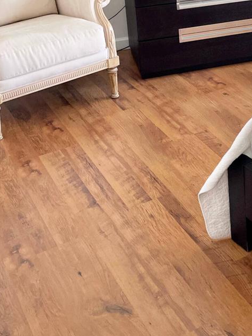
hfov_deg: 22.3
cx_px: 259
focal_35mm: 63
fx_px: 612
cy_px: -1
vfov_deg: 28.8
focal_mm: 4.2
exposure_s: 1/120
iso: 125
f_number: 1.6
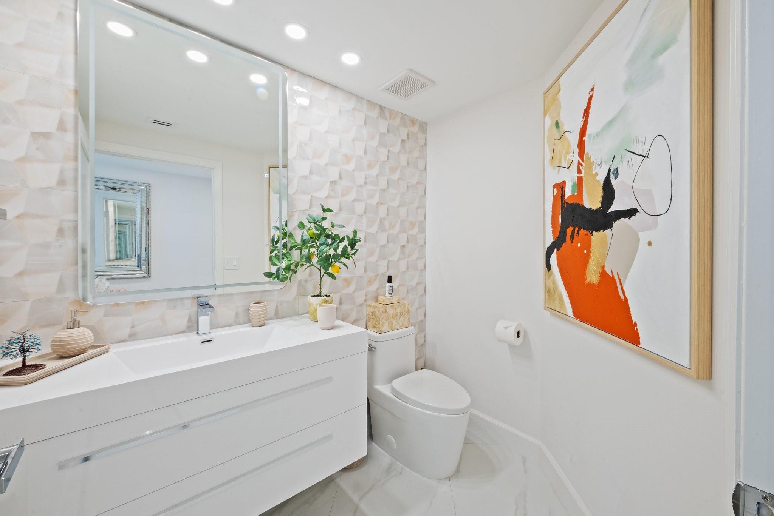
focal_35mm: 14
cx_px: 387
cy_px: 258
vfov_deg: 81.3
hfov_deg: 104.2
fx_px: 301
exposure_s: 1/13
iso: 1100
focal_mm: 14
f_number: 8
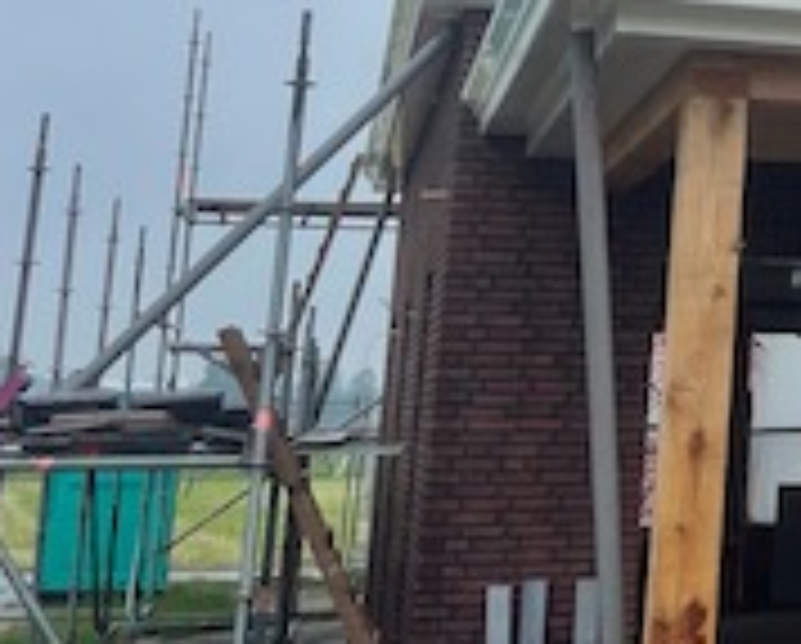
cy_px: -5
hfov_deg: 17.3
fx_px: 2161
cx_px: 1426
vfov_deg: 16.6
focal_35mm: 91
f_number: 1.6
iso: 32
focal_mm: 4.2
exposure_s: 1/1289
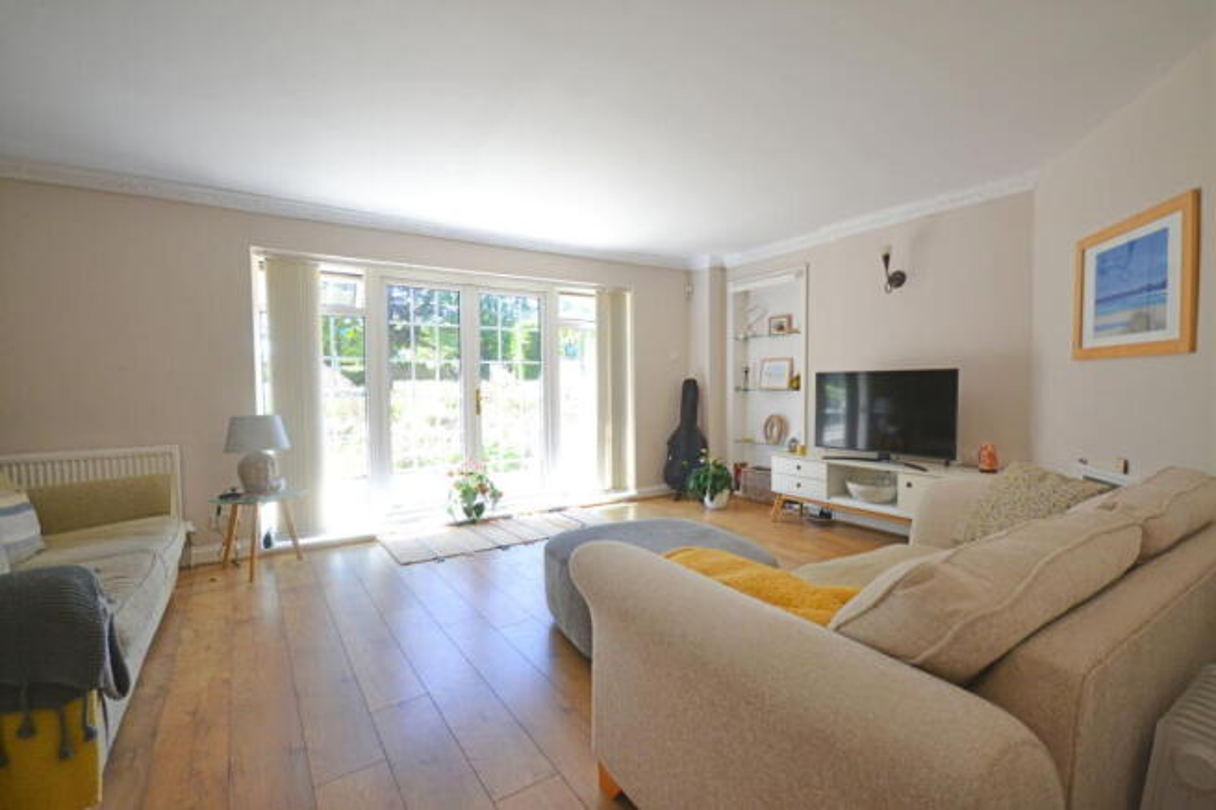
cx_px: 608
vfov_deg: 77.3
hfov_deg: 100.4
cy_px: 405
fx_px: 507
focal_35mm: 15
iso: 800
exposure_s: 1/250
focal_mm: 10
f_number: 4
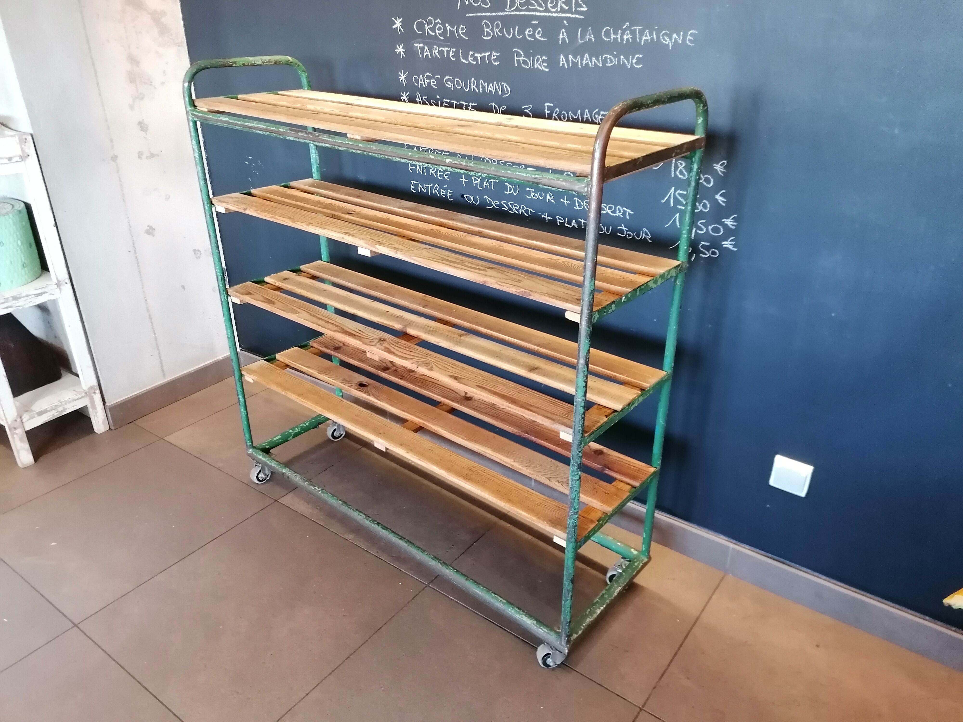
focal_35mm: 27
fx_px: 751
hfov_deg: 65.3
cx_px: 482
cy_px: 361
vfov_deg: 51.4
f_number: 1.8
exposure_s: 1/20
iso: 500
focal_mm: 4.75
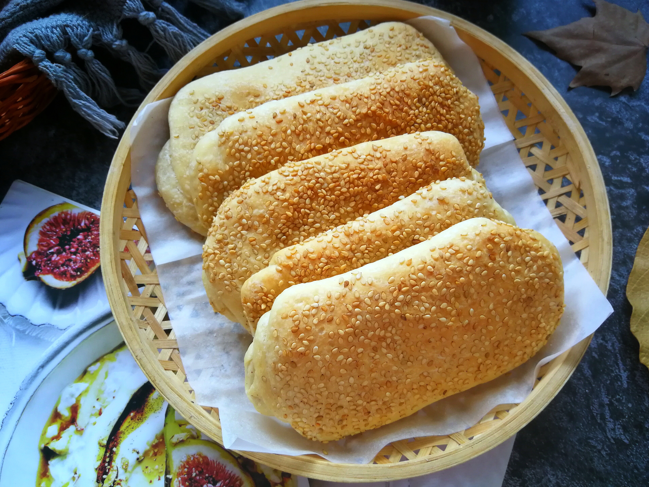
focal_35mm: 28
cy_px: 238
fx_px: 525
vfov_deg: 49.7
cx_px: 317
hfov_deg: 63.4
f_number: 2.2
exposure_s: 1/50
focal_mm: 3.95
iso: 125
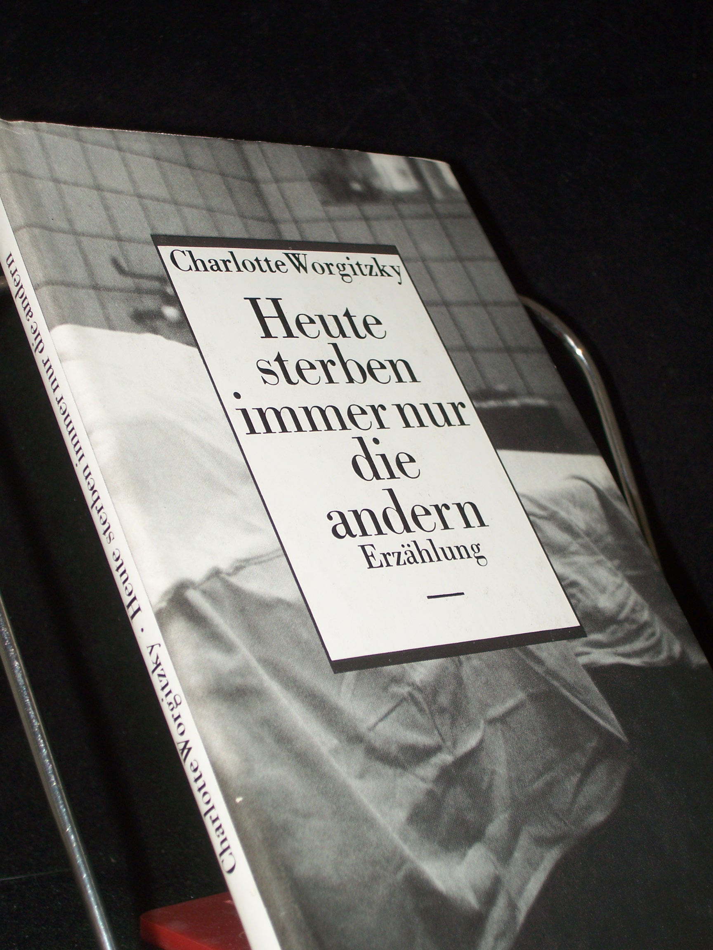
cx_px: 356
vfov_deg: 29.4
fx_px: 1813
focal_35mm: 66
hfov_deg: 22.3
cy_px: 475
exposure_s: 1/80
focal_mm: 11
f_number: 3.6
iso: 80
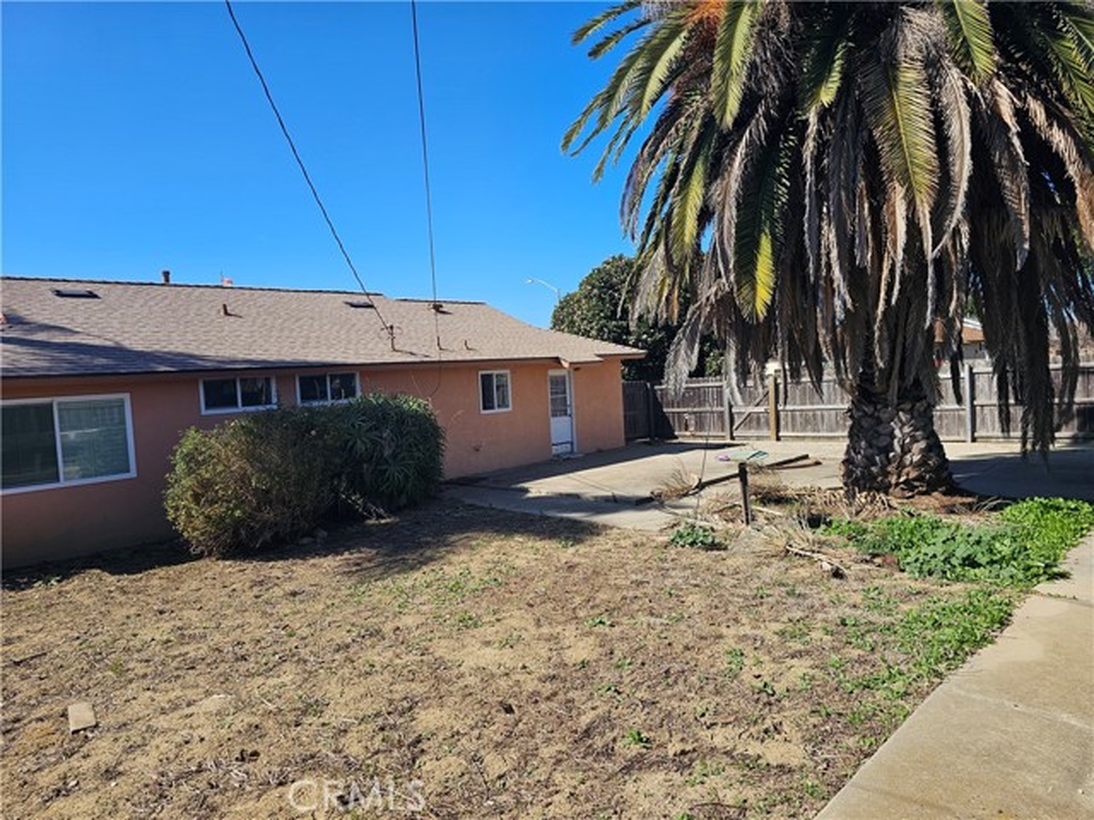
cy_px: 410
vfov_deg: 58.9
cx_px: 547
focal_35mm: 23
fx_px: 727
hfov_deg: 73.9
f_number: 1.7
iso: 20
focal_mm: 6.3
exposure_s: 1/1139
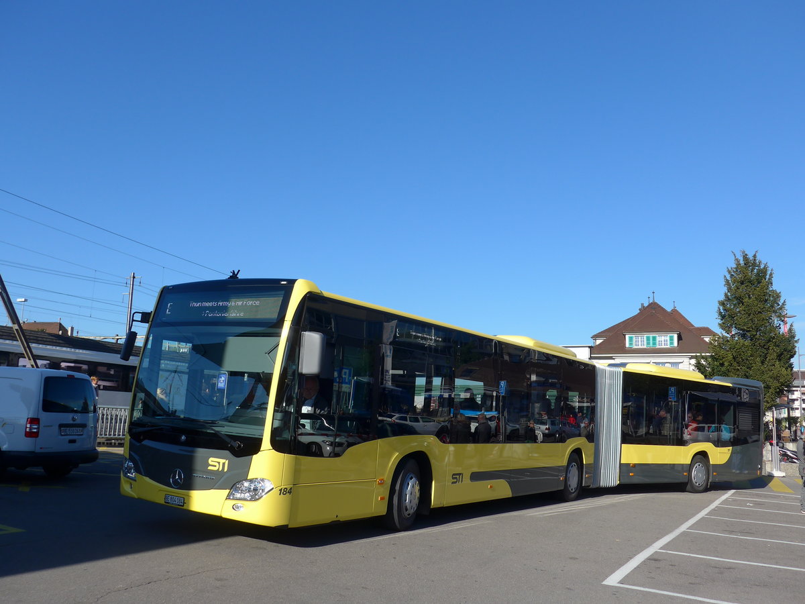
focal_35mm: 31
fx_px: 721
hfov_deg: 58.4
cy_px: 302
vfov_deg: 45.4
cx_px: 402
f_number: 2.8
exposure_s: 1/1300
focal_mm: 6.5
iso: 80
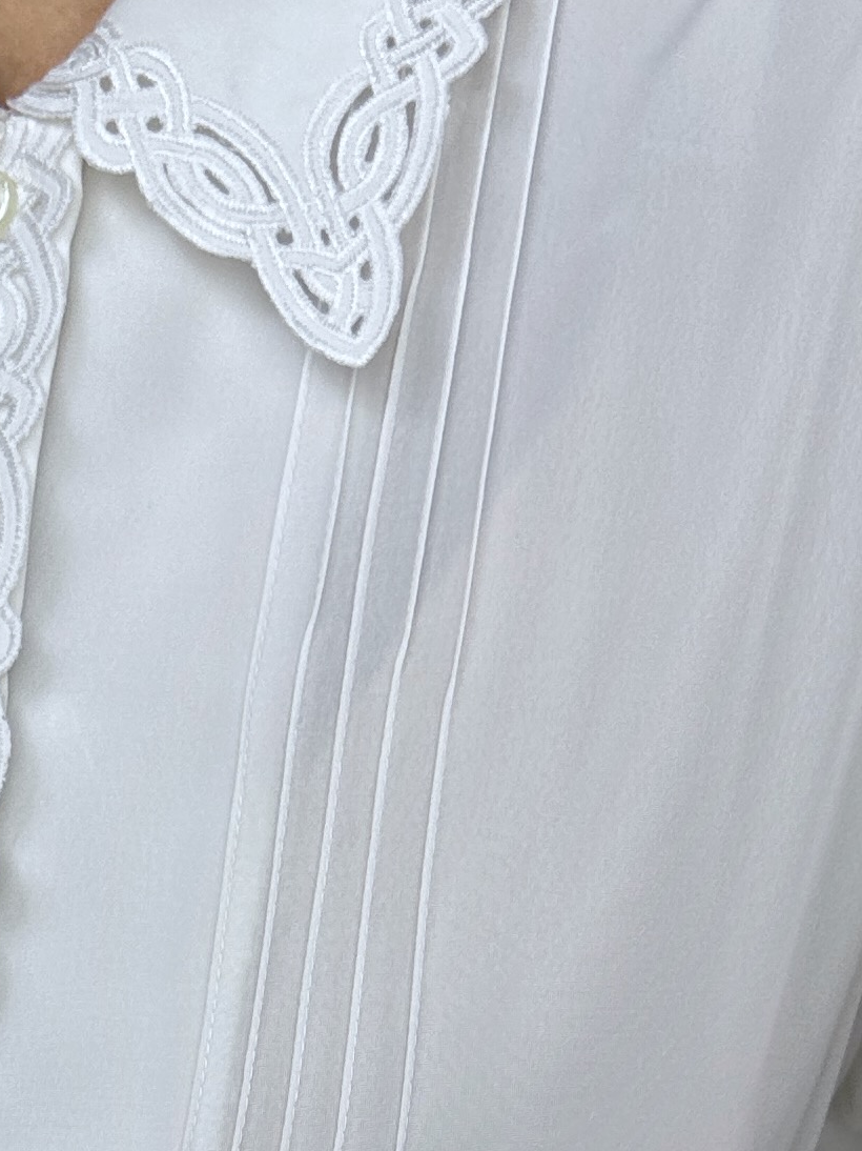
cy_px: 1092
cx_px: 115
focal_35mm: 66
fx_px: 2192
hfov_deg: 21.8
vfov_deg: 28.0
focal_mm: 6.86
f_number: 1.78
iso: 80
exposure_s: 1/577
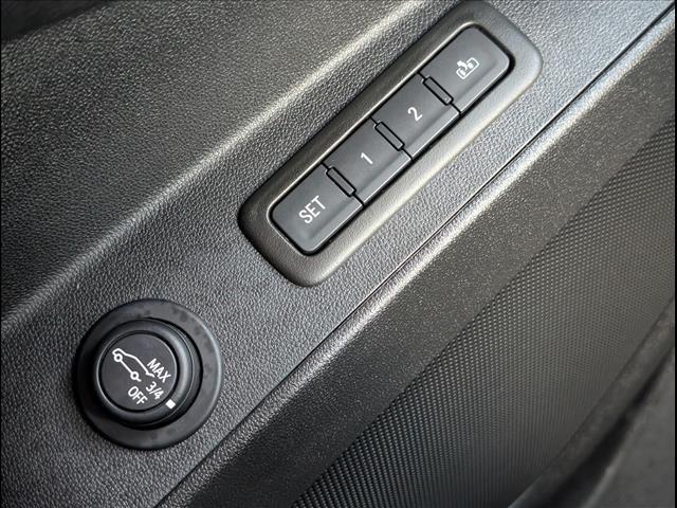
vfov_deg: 29.7
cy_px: 254
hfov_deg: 38.9
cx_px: 338
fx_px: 958
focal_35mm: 49
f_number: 1.68
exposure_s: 1/49.5
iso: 1086
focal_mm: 6.9
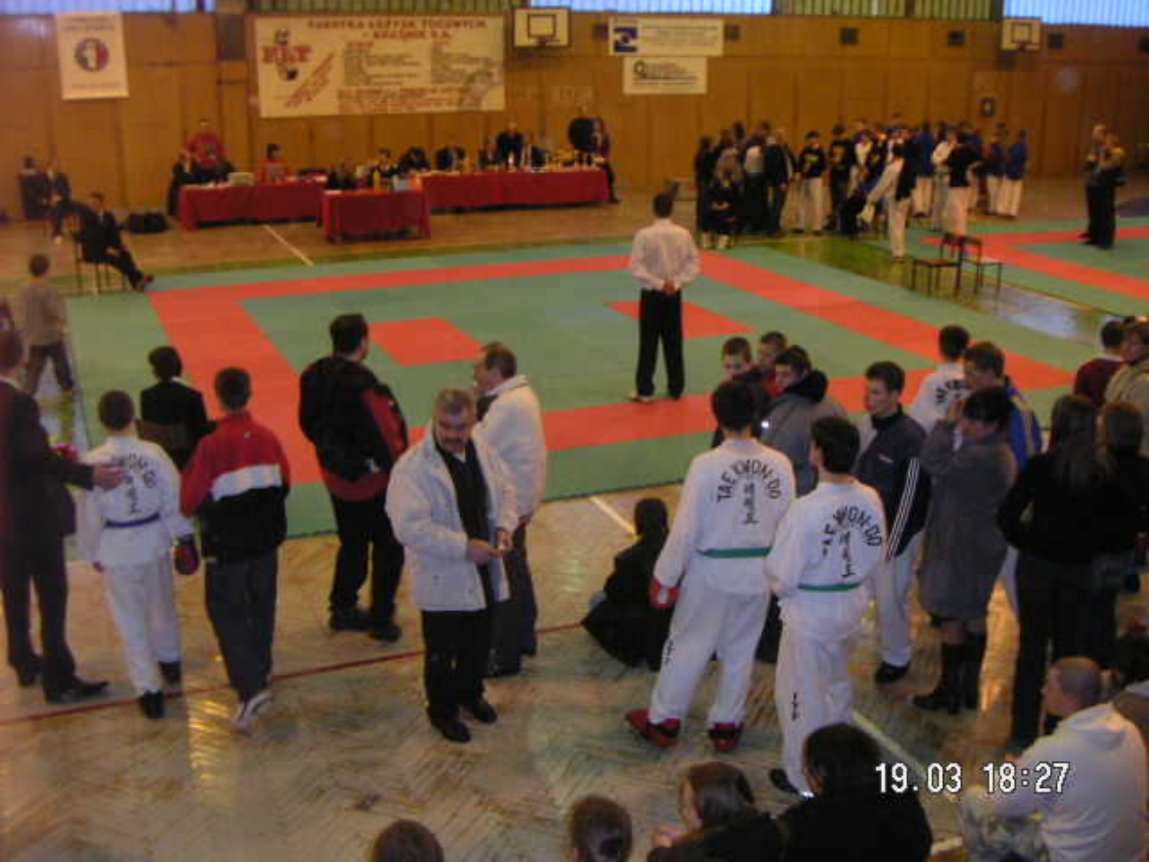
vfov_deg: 38.7
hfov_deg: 50.1
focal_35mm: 37
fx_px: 1228
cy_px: 431
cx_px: 574
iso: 200
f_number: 2.8
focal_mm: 4.8
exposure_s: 1/45
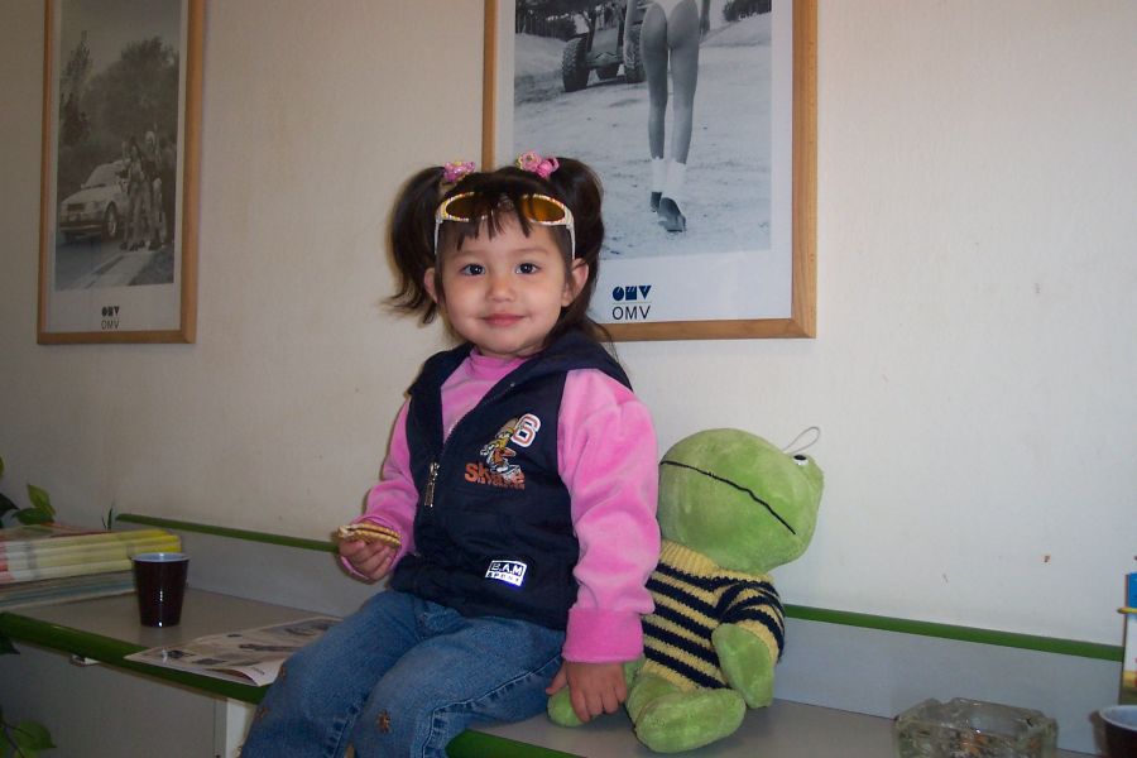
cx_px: 568
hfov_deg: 50.7
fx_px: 1200
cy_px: 379
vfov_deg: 35.1
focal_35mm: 38
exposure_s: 1/30
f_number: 2.8
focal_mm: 8
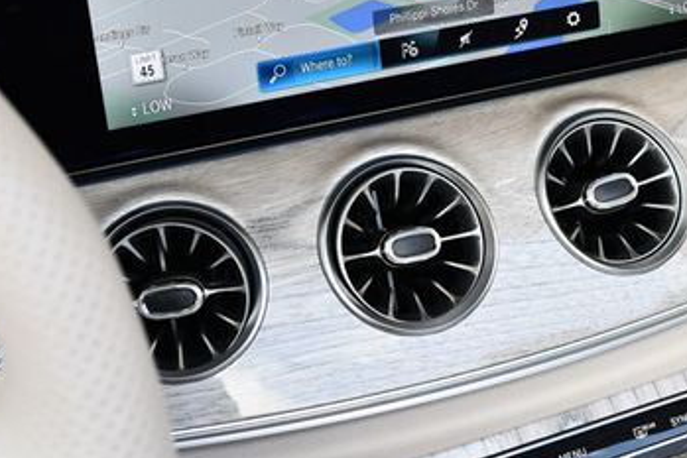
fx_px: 1260
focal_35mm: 66
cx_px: 447
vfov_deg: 20.2
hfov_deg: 30.3
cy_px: 47
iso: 400
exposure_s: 1/250
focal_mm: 18
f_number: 4.5
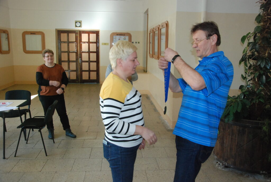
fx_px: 249
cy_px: 91
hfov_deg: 57.2
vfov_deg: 40.1
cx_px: 136
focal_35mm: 33
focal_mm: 22
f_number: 5.6
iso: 1600
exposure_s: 1/125
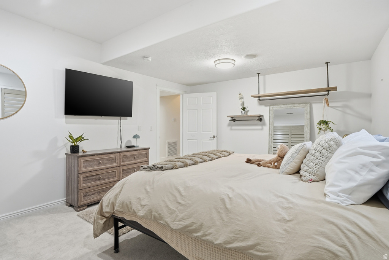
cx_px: 194
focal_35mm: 18
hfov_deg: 90.0
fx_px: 195
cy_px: 130
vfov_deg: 67.4
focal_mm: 18
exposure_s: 1/60
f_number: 9
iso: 250
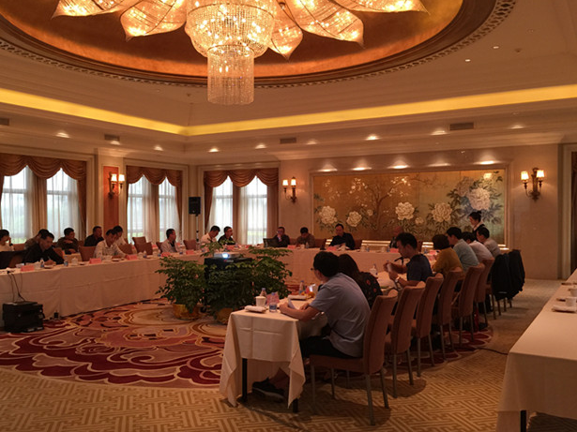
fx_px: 550
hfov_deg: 55.3
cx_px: 261
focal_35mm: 33
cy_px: 221
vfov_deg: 42.9
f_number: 2.2
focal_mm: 4.15
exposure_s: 1/17
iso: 50
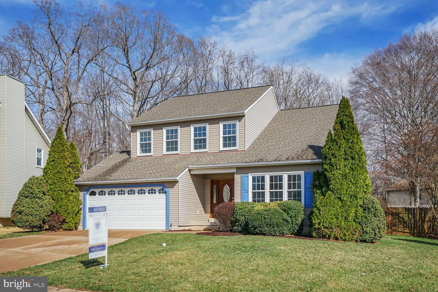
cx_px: 219
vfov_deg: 37.9
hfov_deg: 54.4
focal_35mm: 35
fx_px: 426
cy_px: 146
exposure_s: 1/2000
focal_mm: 35
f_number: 8
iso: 640
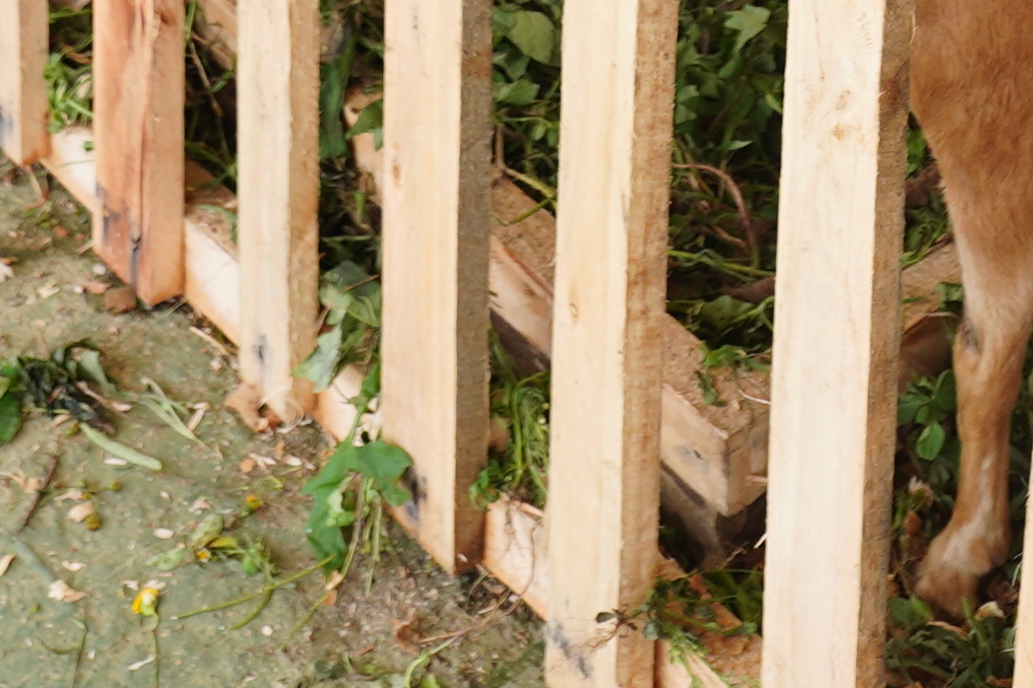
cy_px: -1173
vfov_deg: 9.7
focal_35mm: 118
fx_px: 3386
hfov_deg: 17.2
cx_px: 828
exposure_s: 1/125
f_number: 4
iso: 100
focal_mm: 20
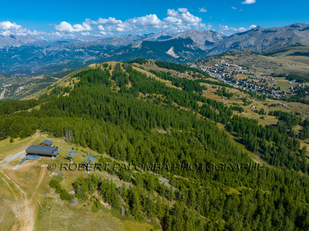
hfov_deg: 71.6
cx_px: 154
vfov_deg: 56.8
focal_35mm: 24
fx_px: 214
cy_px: 116
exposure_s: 1/160
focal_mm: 12.3
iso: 100
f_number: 11
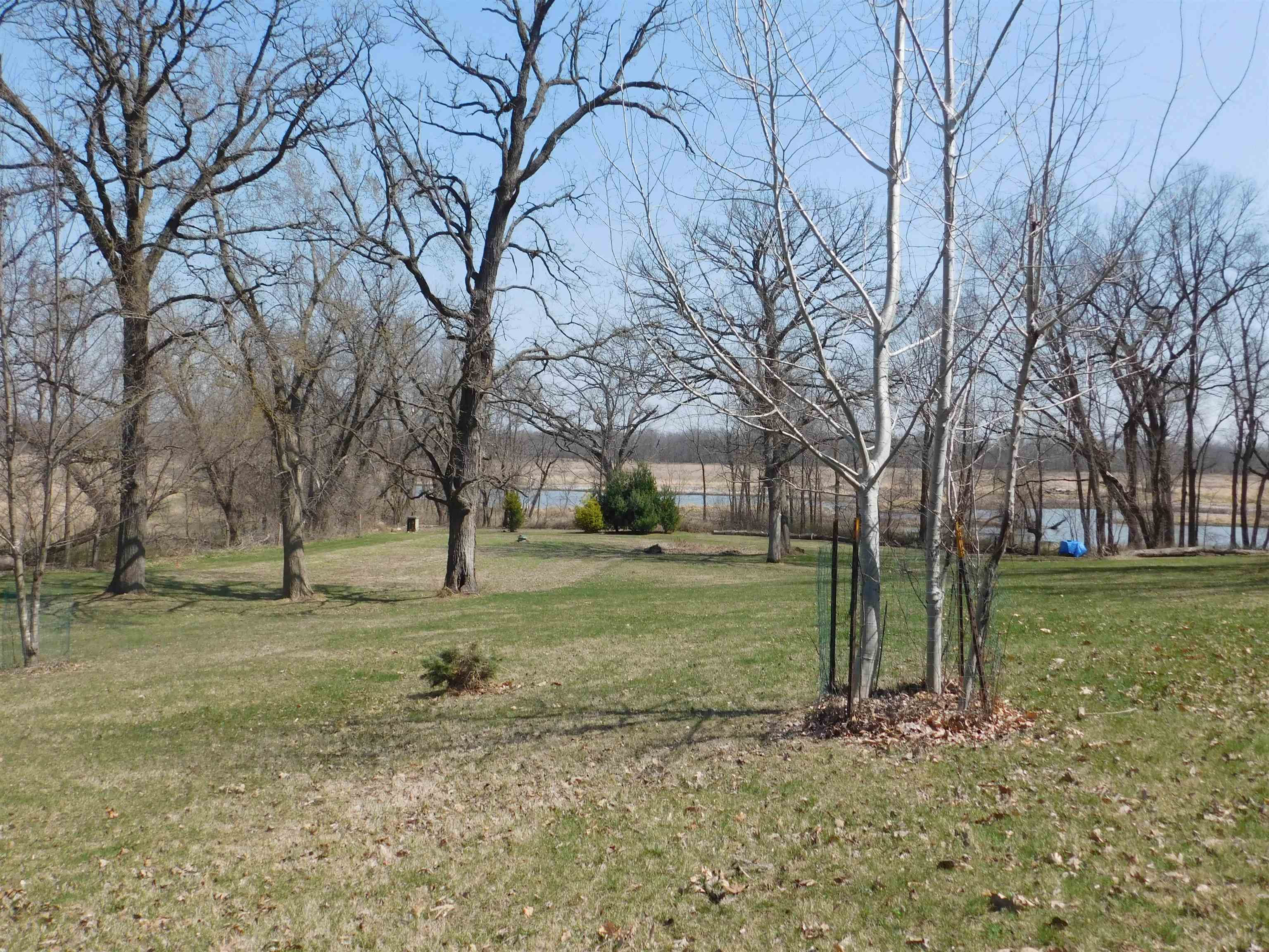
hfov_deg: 60.0
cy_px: 476
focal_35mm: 30
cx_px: 634
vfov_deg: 46.8
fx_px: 1100
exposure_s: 1/400
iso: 125
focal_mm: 5.3
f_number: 6.4
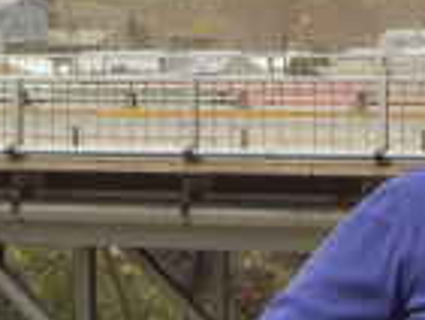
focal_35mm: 150
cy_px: 11
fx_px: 1843
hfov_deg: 12.8
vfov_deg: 9.8
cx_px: 534
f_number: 8.8
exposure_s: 1/160
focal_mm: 7.6
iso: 64
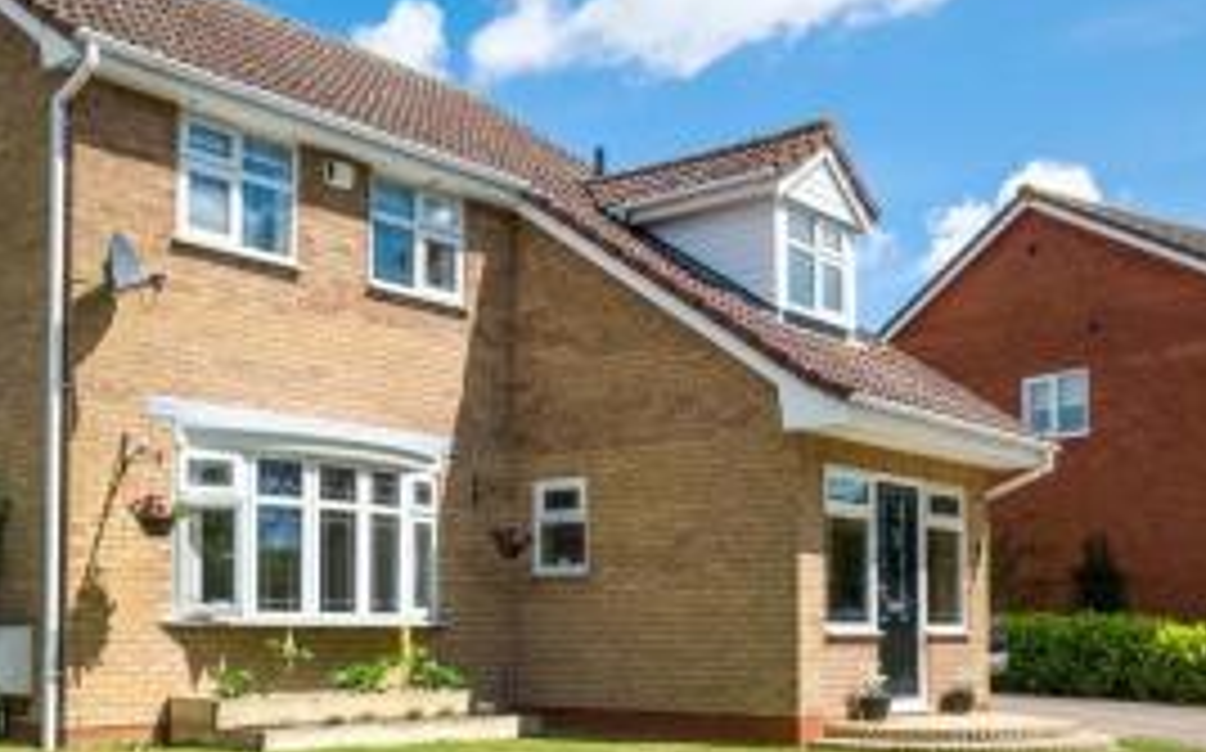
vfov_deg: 33.5
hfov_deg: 50.4
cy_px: 371
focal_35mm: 38
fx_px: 1248
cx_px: 376
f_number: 9
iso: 160
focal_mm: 13.8
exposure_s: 1/2000
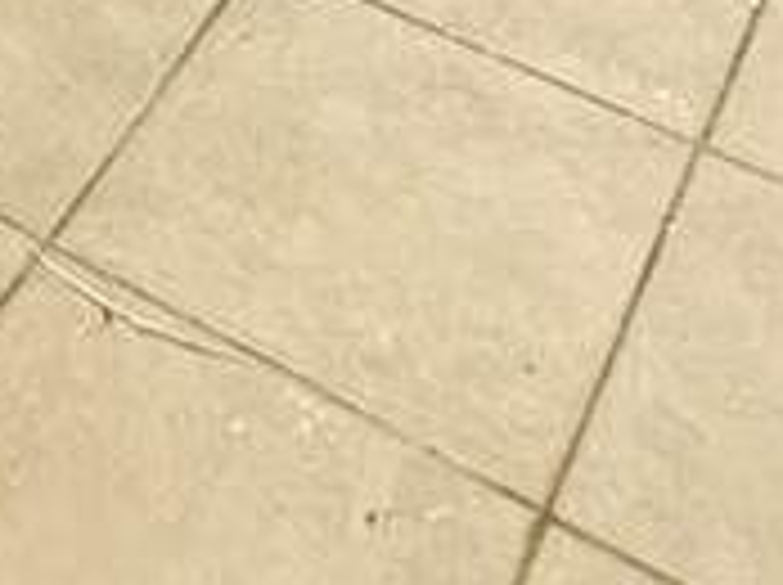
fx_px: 2327
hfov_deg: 18.1
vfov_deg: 8.8
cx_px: -176
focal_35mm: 103
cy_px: -1566
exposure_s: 1/60
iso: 400
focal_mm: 2.22
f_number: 2.2
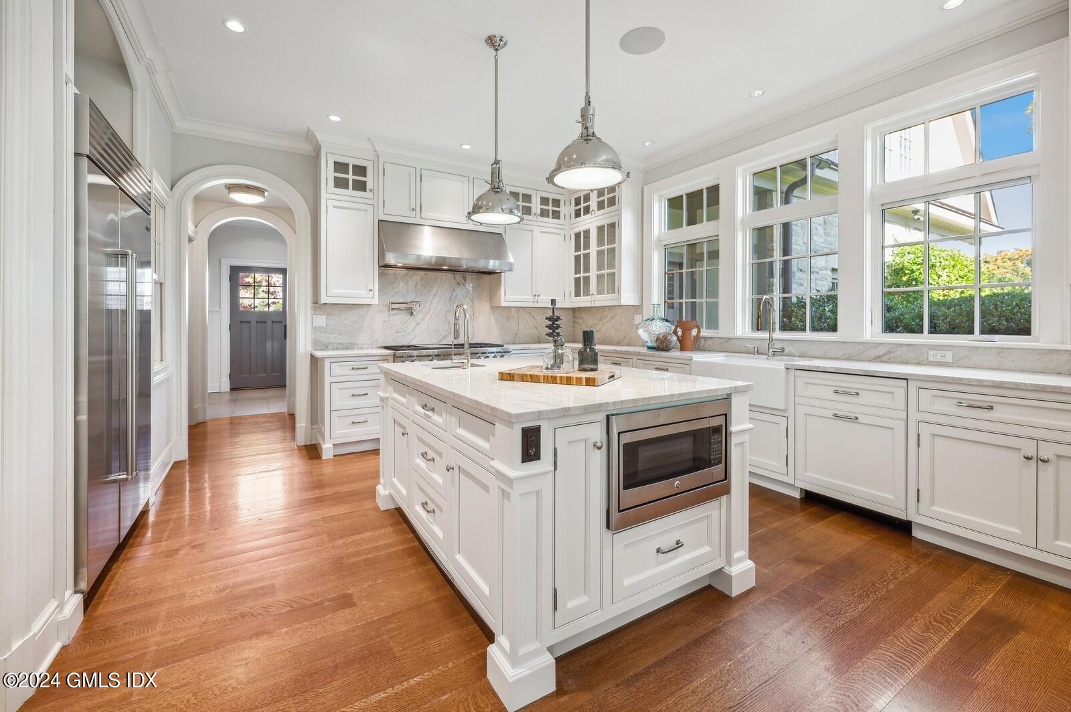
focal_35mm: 14
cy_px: 356
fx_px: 416
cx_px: 536
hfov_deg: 104.3
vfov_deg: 81.1
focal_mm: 14
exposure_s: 1/4
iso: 200
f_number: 11
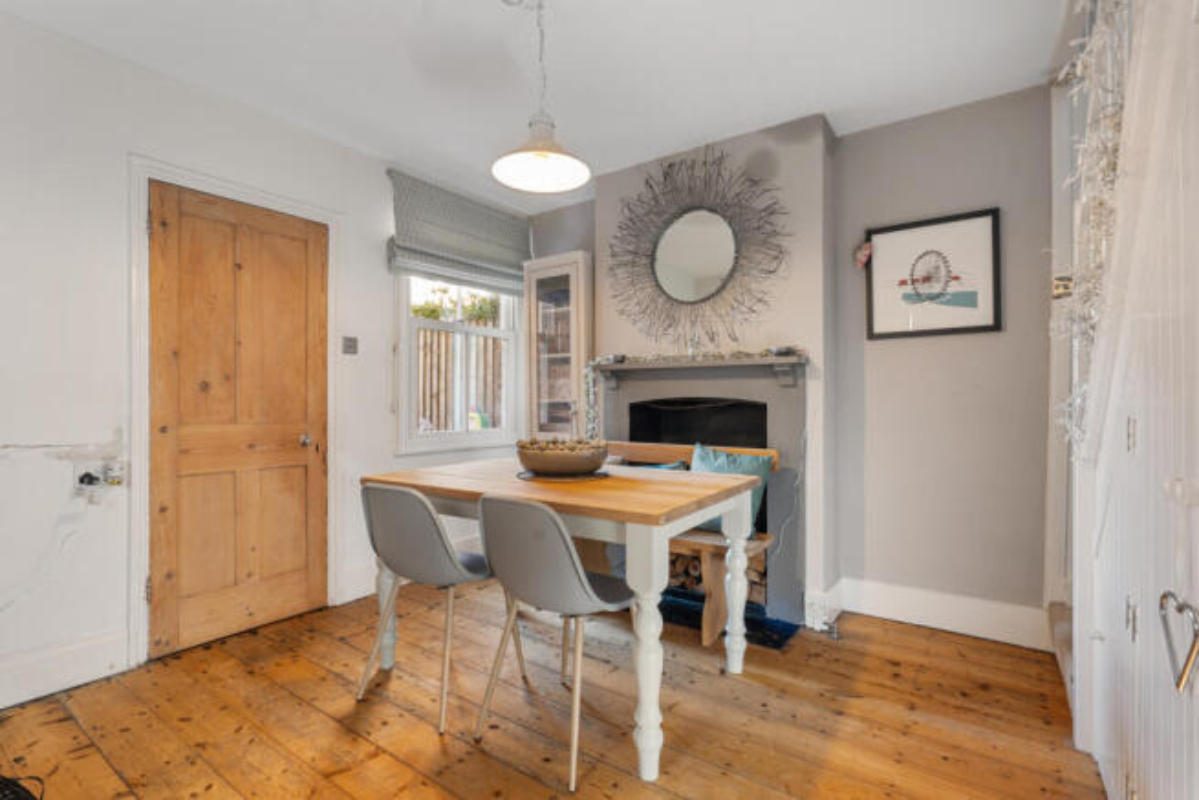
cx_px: 600
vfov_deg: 70.5
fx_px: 566
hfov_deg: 93.3
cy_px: 400
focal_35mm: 17
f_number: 8
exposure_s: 6
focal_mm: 17
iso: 320
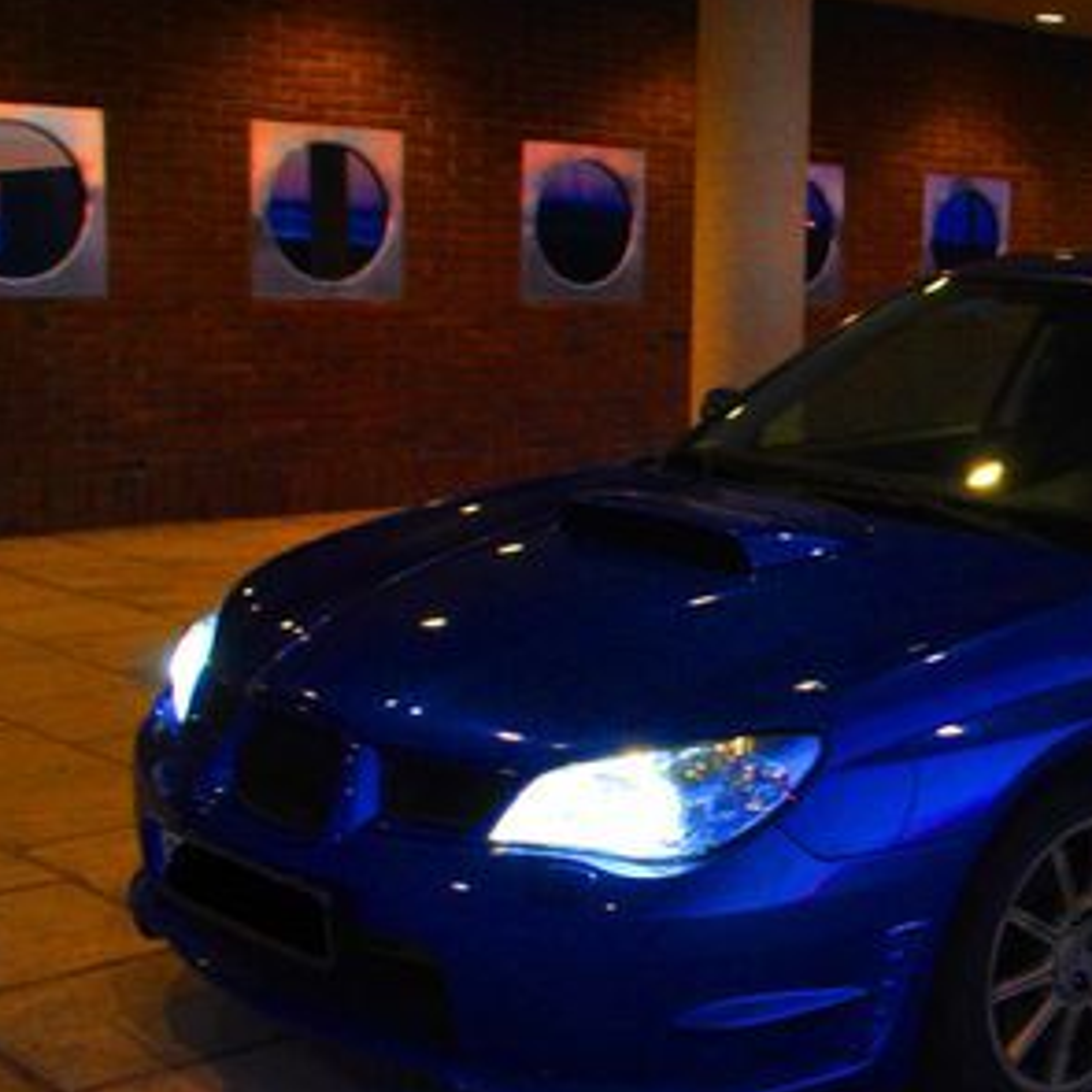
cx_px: 1111
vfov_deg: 28.1
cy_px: 648
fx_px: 2177
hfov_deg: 26.5
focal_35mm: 61
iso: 400
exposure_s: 1/15
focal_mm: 22
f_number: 5.6
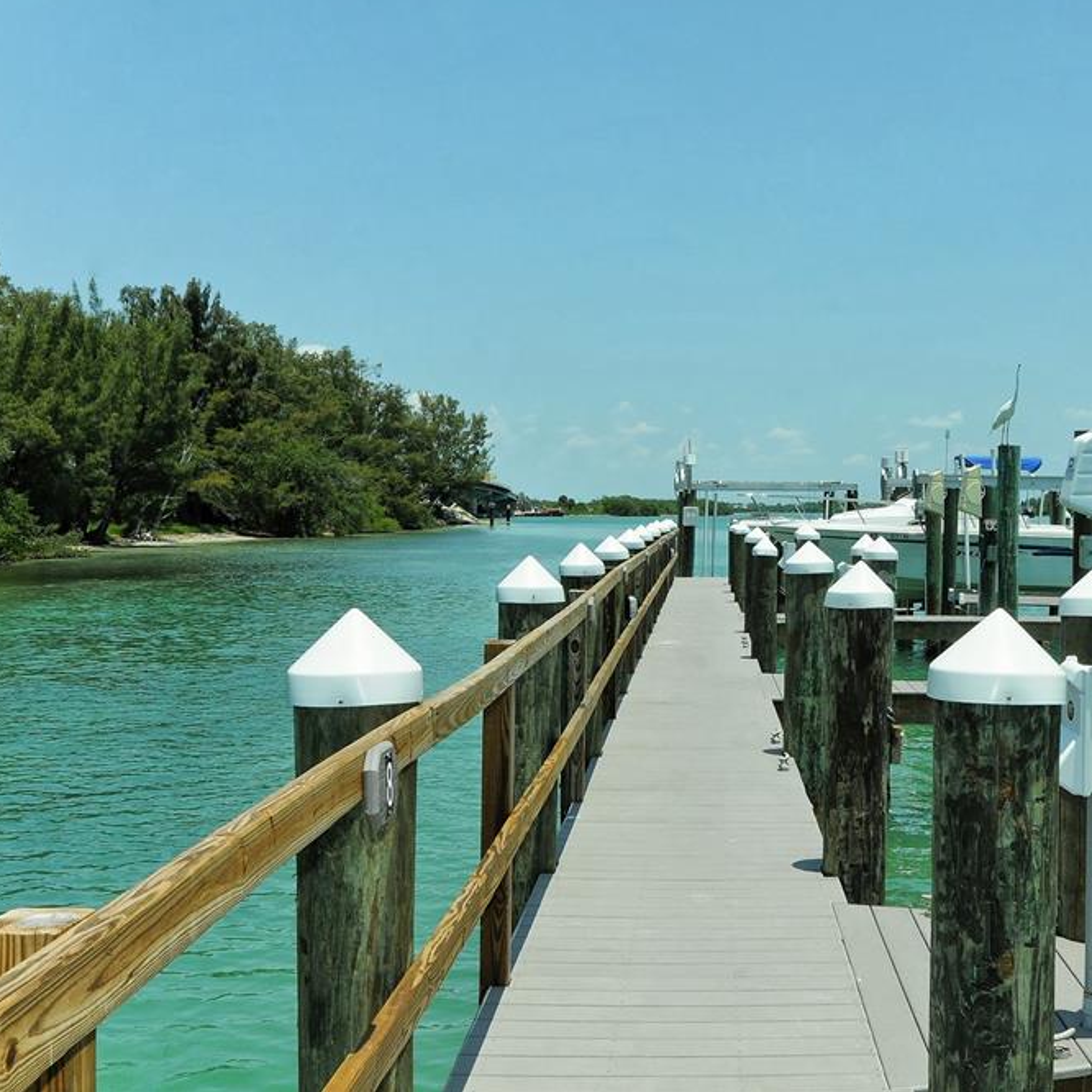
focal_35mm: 43
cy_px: 539
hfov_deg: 38.7
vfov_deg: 39.2
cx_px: 724
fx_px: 1535
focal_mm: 22
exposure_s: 1/250
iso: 200
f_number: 13
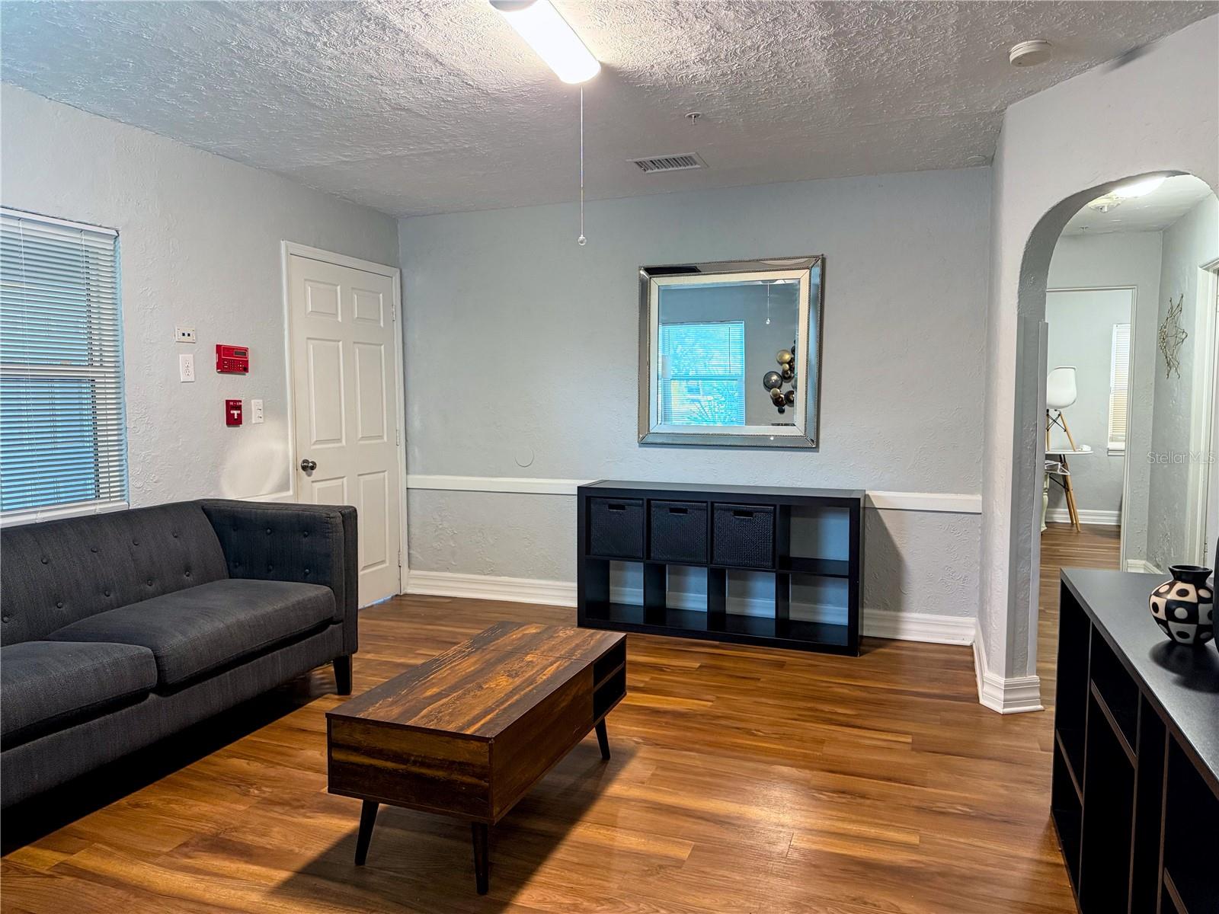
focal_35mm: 24
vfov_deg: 56.8
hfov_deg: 71.6
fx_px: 845
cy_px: 457
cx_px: 610
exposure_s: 1/60
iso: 500
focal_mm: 6.76
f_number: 1.78
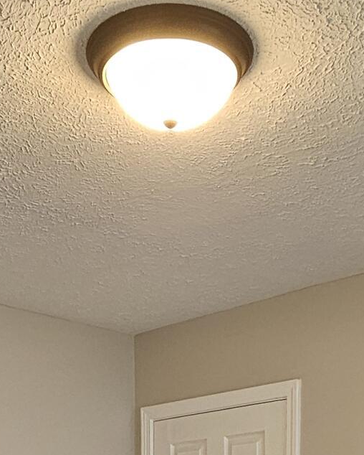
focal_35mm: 60
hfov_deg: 25.4
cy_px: 653
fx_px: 807
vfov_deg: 25.2
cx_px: 181
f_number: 2.2
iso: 160
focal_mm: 2.2
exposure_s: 1/60
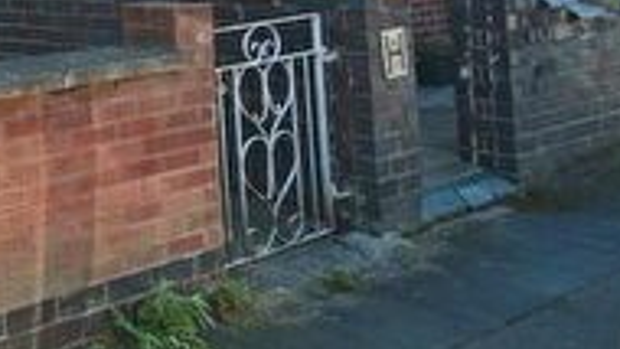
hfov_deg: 25.0
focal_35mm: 54
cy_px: -370
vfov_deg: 16.4
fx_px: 888
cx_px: -388
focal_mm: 14
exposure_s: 1/160
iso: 100
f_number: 6.3
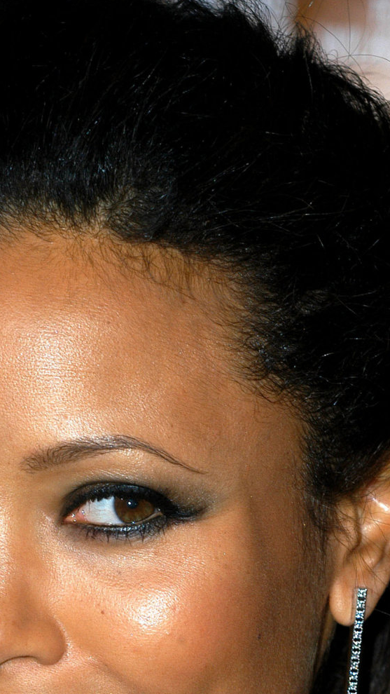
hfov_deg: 2.9
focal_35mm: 412
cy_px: 593
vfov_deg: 5.2
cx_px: 88
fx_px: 7573
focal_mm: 135
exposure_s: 1/160
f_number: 6.3
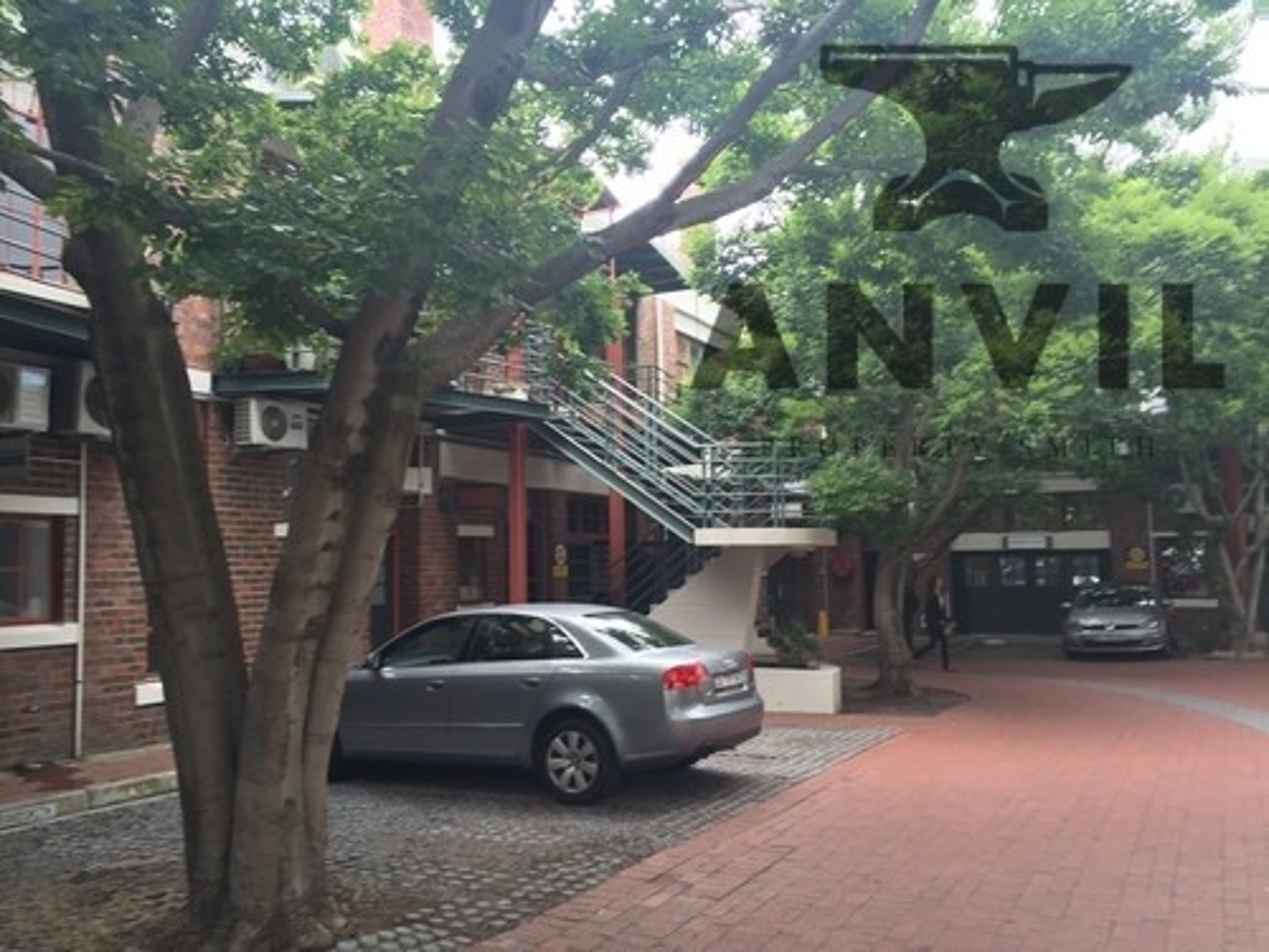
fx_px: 1063
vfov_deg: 48.2
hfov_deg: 61.7
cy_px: 476
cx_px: 634
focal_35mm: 29
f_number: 2.2
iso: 32
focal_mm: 4.15
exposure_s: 1/103
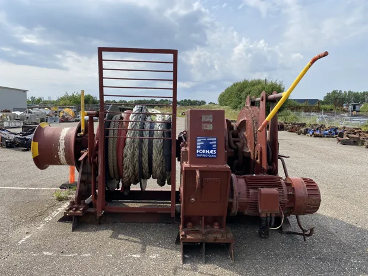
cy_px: 138
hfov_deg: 67.3
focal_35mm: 26
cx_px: 184
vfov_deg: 53.1
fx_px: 276
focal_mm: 4.25
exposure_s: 1/2890
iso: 32
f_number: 1.8
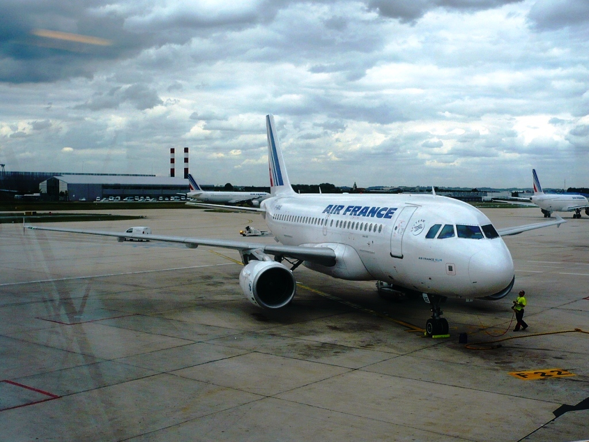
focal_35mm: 44
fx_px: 749
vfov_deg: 32.9
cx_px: 294
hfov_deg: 42.9
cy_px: 221
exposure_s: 1/250
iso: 100
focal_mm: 5.8
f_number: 8
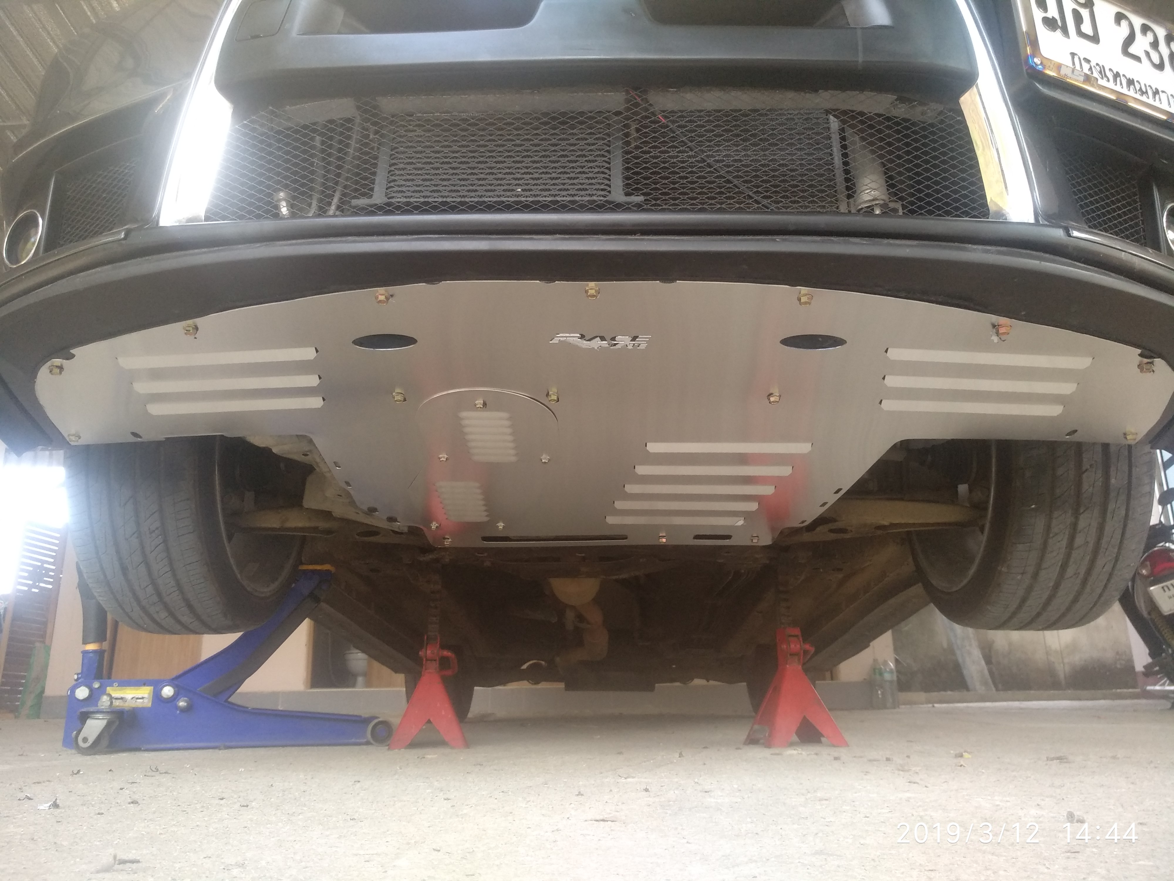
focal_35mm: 22
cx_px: 587
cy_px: 440
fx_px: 746
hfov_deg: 76.4
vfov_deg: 61.1
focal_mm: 3.81
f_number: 2.2
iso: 320
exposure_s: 1/100
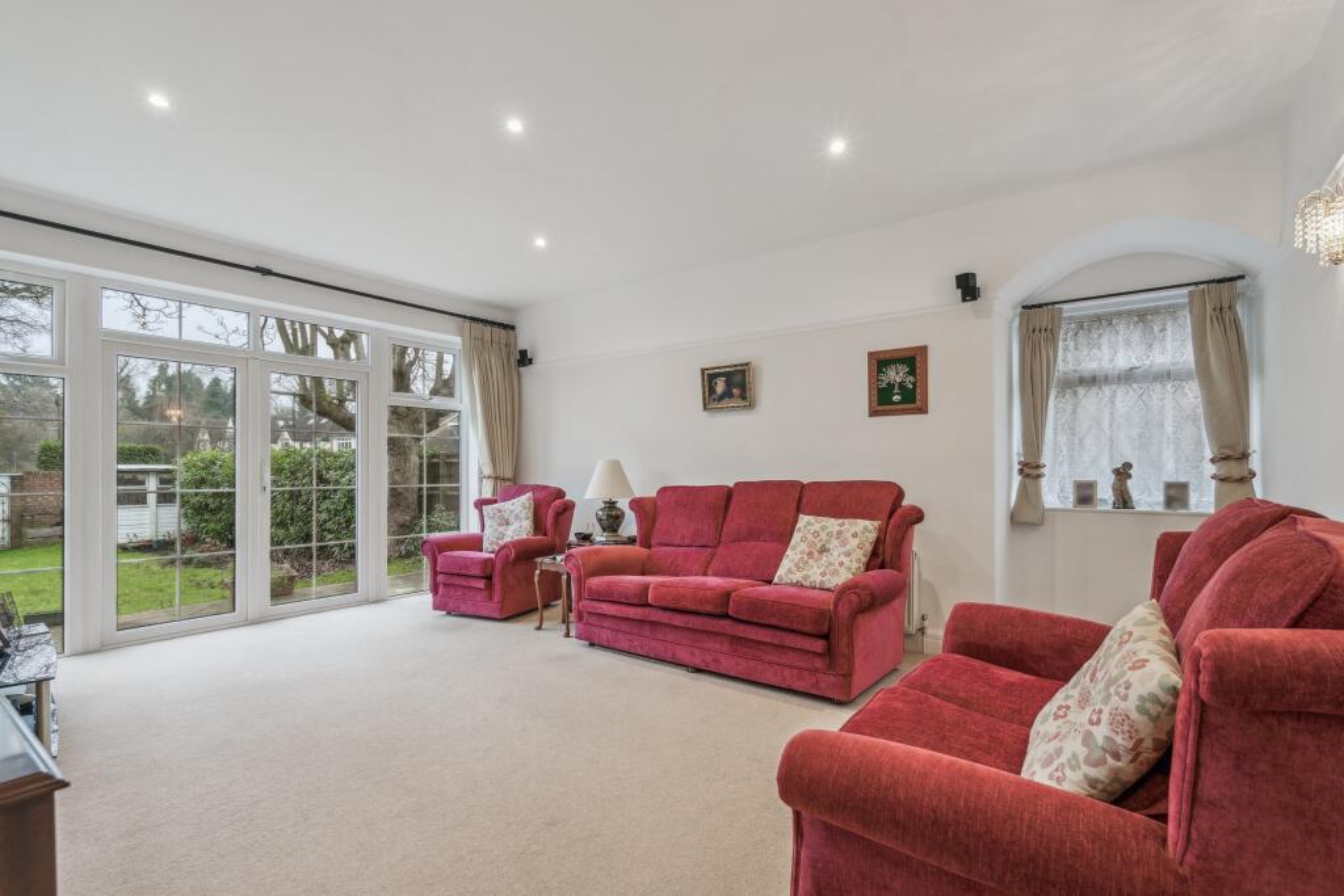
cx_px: 672
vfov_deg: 73.8
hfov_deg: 96.7
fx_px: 597
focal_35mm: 16
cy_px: 448
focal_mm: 16
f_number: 7.1
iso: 500
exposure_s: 1/50
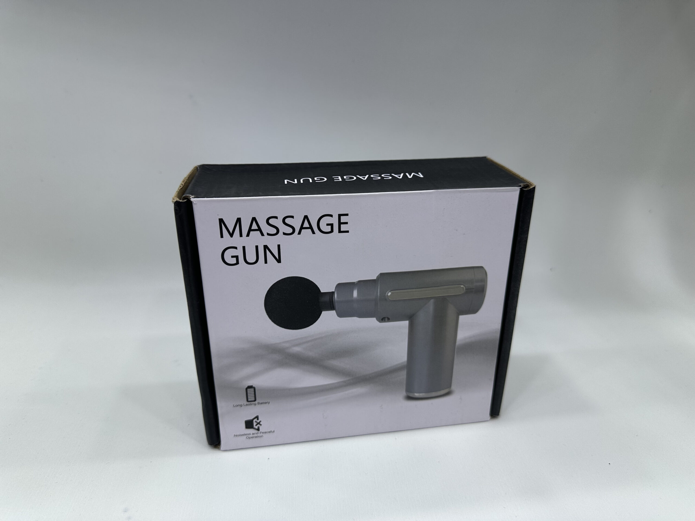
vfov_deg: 56.8
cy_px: 260
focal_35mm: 24
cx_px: 348
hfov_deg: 71.6
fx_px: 482
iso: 64
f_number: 1.78
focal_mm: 6.86
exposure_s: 1/120
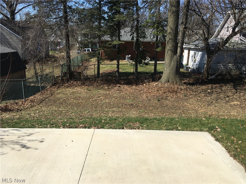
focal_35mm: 29
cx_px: 123
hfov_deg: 61.7
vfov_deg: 48.2
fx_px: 206
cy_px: 92
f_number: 2.2
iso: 25
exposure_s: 1/2262
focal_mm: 4.15
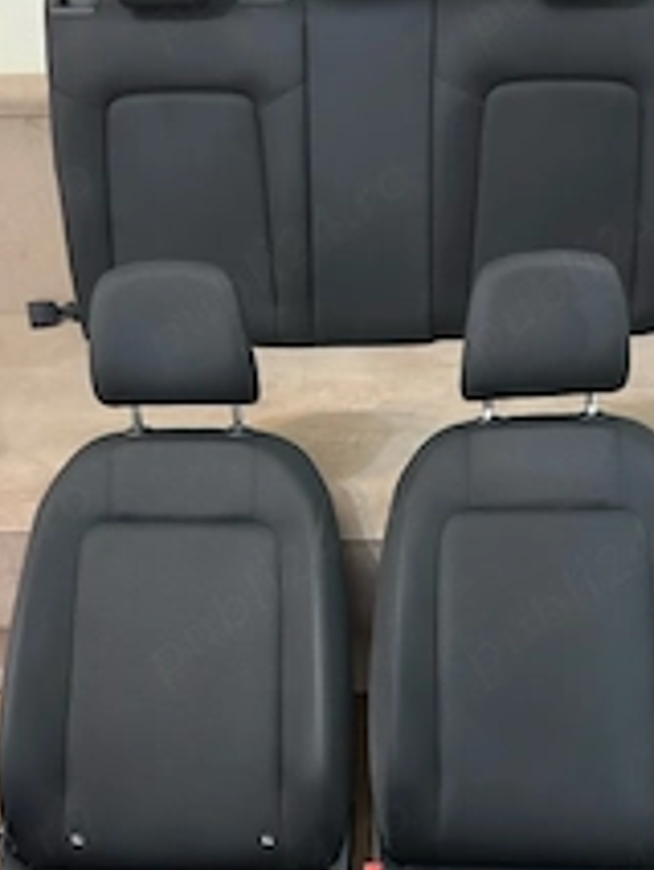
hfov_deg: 32.2
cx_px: 360
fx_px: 1132
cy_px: 629
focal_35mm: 45
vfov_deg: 41.1
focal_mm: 6.86
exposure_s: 1/25
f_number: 1.78
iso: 800
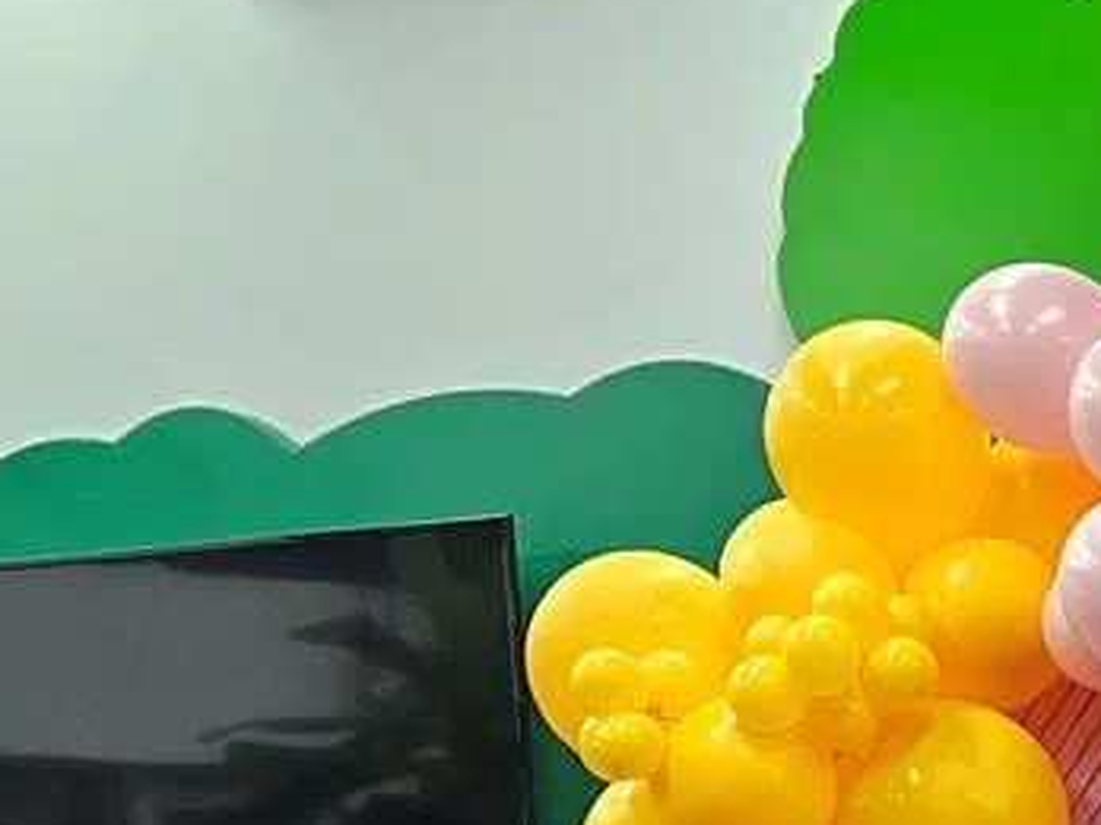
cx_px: 1548
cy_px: 1223
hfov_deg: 17.1
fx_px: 3370
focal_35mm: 106
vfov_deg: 13.2
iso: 160
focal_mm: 5.4
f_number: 1.8
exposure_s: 1/120
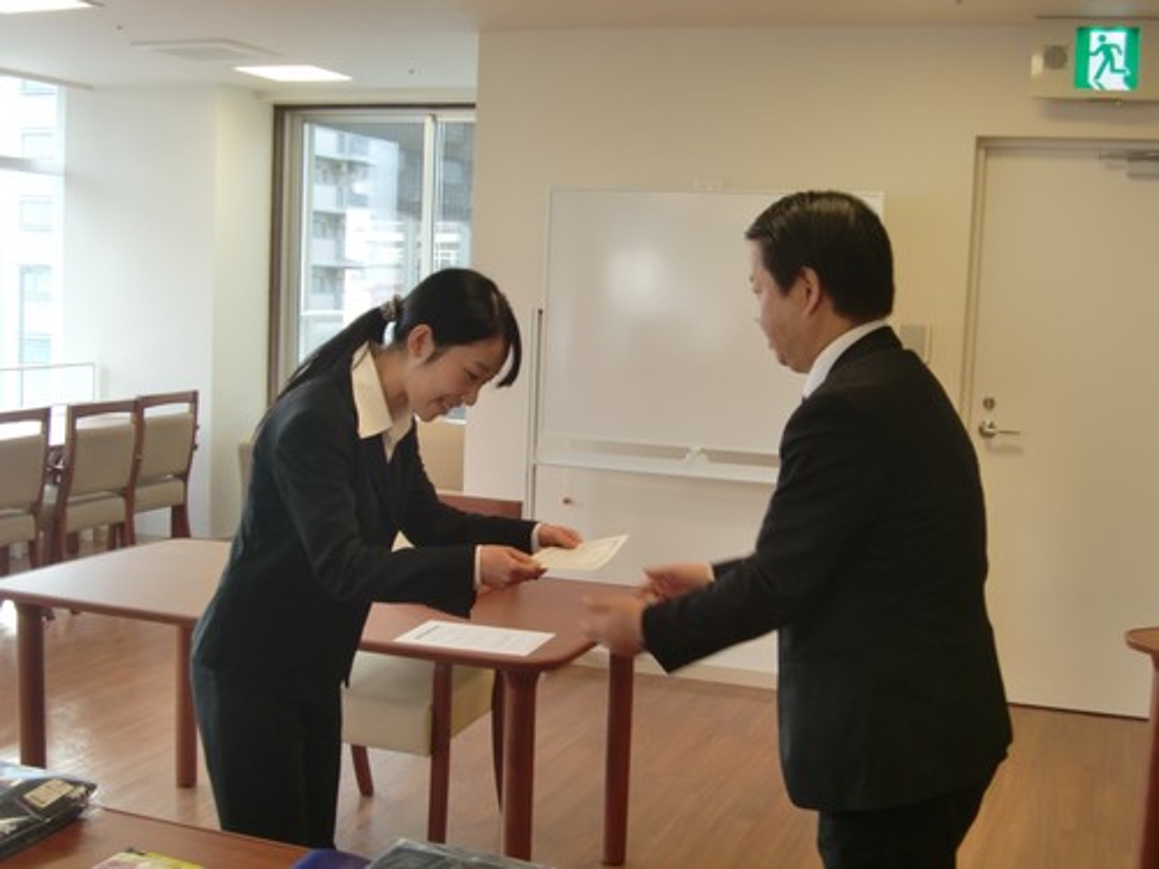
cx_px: 580
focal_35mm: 46
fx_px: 1540
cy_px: 434
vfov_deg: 31.5
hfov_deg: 41.2
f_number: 3.3
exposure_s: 1/80
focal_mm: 8.2
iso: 100
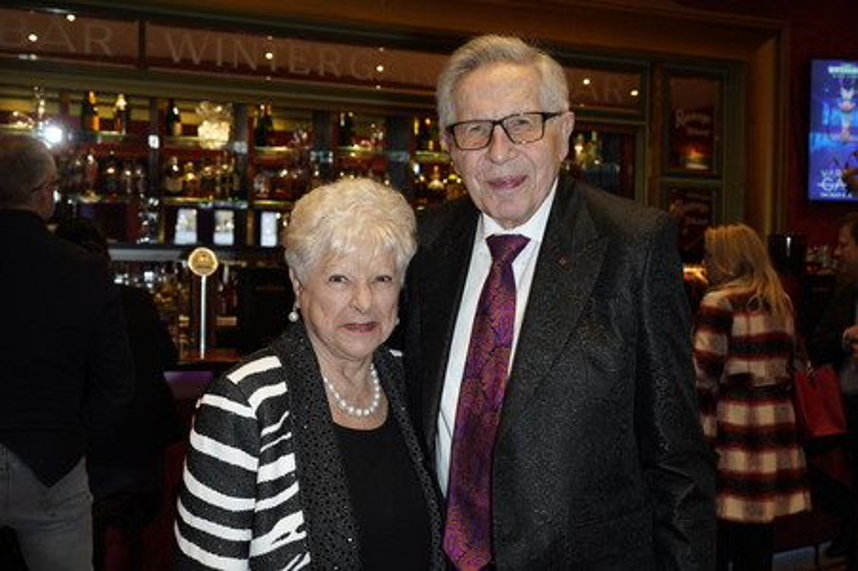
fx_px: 905
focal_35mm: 38
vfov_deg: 35.0
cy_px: 286
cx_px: 429
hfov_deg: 50.7
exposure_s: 1/100
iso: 1600
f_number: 5
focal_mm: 38
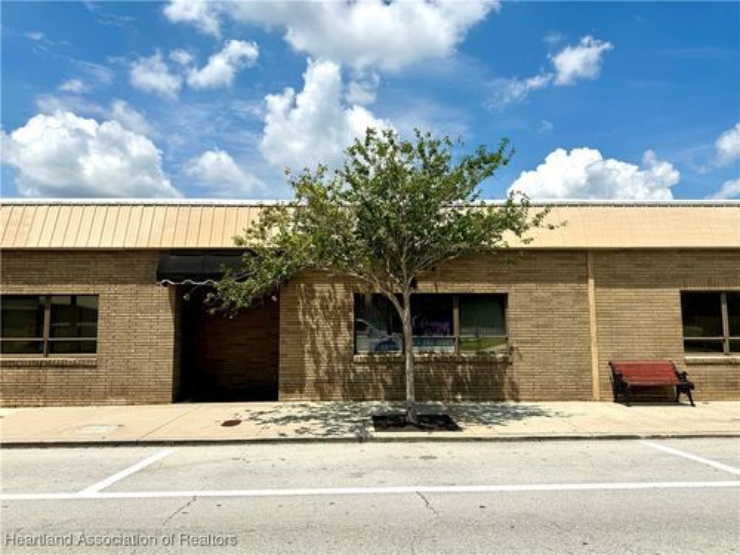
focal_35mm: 24
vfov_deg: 56.8
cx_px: 370
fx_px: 513
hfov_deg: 71.6
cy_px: 278
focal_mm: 6.76
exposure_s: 1/7937
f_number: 1.78
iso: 80
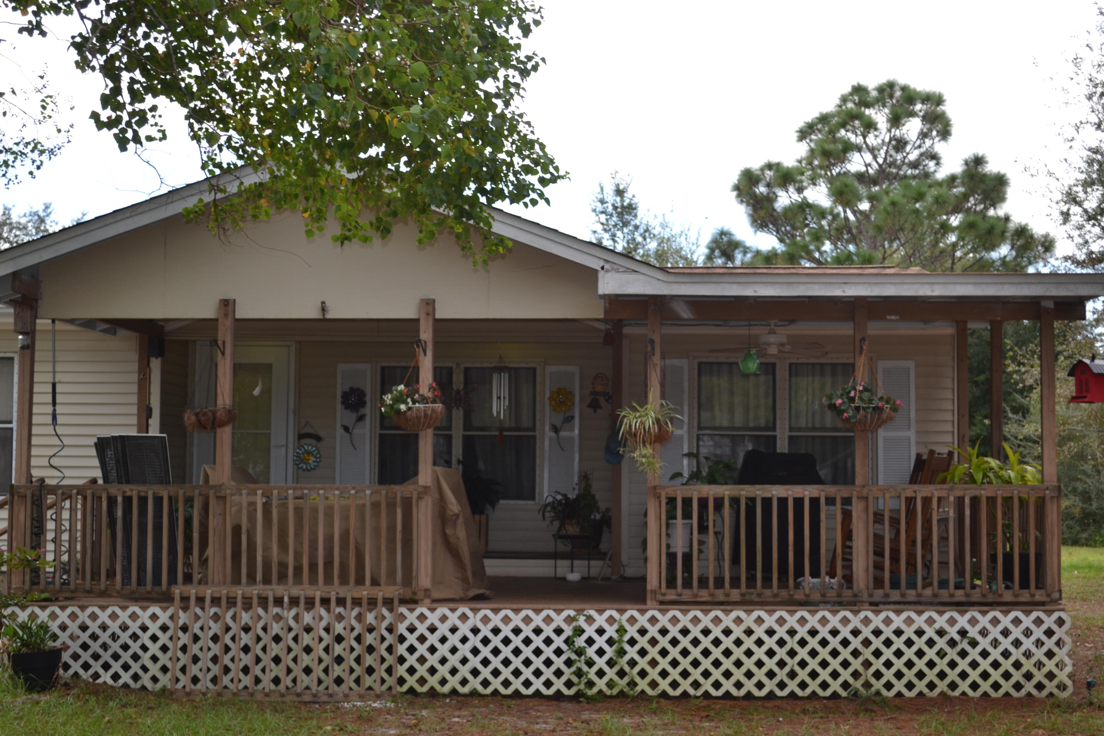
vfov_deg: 25.1
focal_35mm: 54
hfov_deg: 36.9
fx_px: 1656
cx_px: 552
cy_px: 368
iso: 100
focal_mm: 36
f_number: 5.6
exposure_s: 1/200
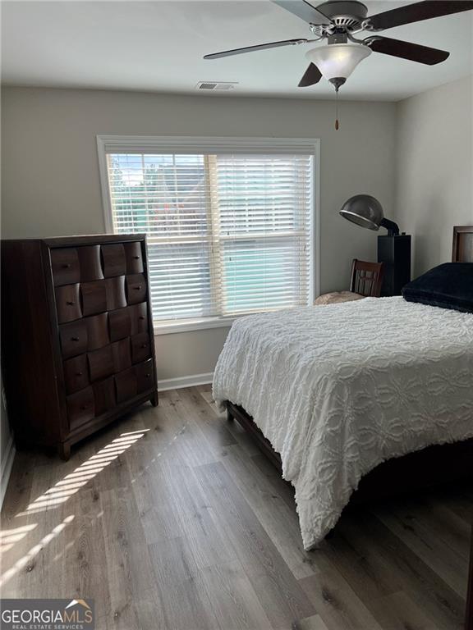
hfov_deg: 53.1
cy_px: 315
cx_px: 236
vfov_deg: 67.3
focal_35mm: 26
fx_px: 474
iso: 50
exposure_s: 1/486
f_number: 1.5
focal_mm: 5.7
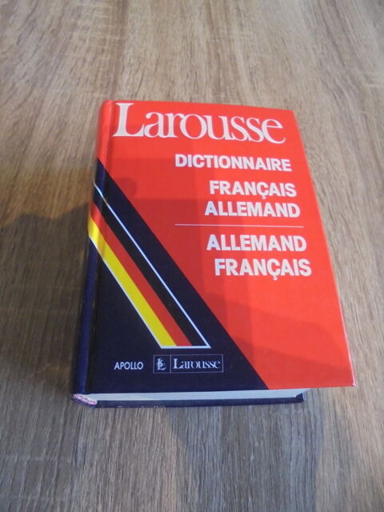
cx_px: 192
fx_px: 385
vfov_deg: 67.3
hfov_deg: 53.1
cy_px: 256
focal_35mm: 26
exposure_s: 1/25
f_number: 3.5
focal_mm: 4.6
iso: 400
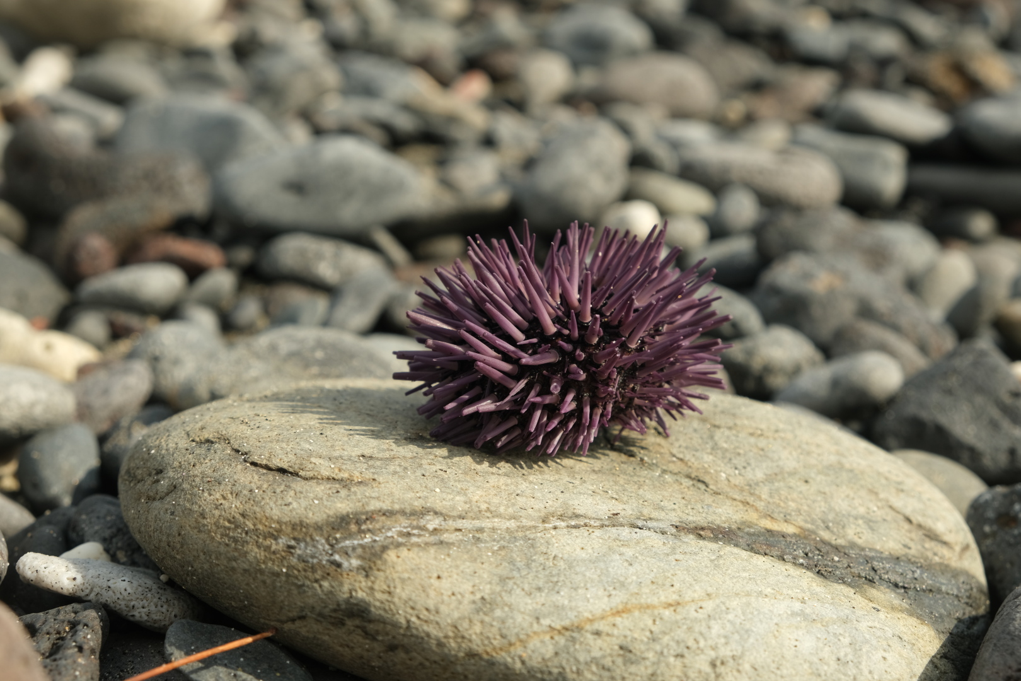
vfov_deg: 28.6
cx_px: 510
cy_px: 340
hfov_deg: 41.9
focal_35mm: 47
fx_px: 1333
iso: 160
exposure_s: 1/280
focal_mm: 31.5
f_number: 7.1
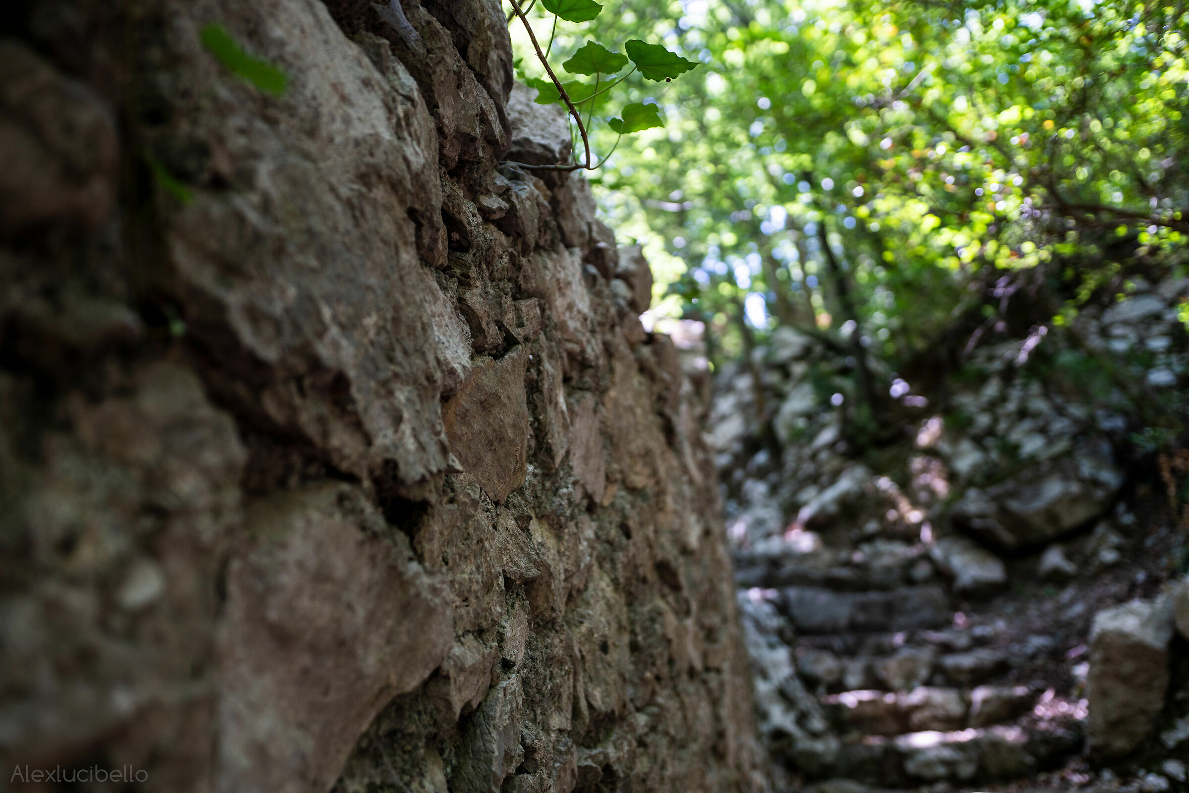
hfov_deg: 61.9
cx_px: 594
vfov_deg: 43.6
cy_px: 396
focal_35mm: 30
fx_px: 991
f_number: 1.8
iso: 100
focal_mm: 20
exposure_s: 1/160
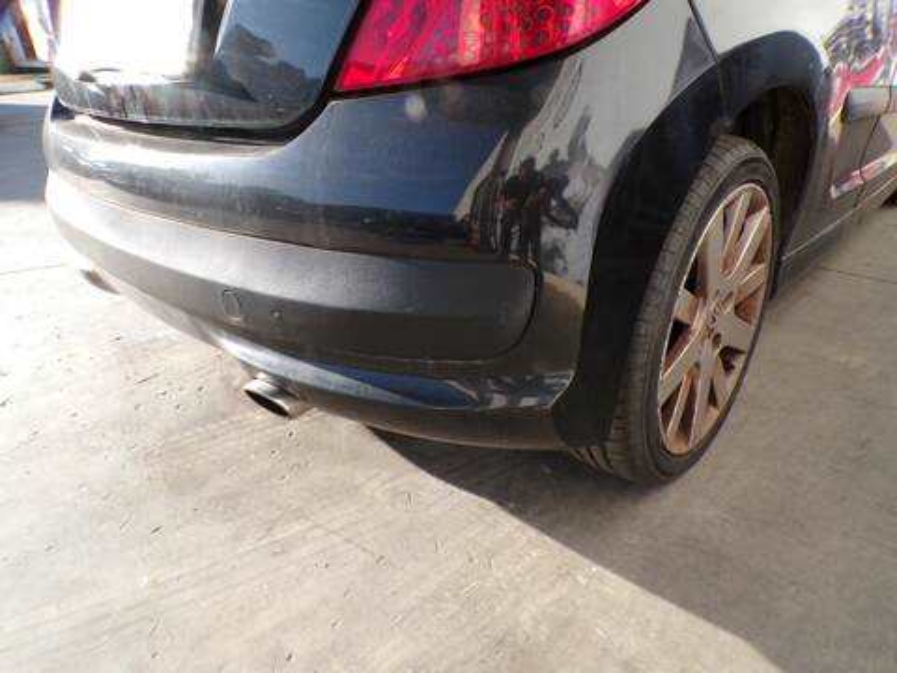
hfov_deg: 71.6
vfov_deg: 56.8
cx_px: 448
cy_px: 336
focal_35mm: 24
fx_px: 622
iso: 100
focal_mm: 4.3
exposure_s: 1/125
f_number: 5.8
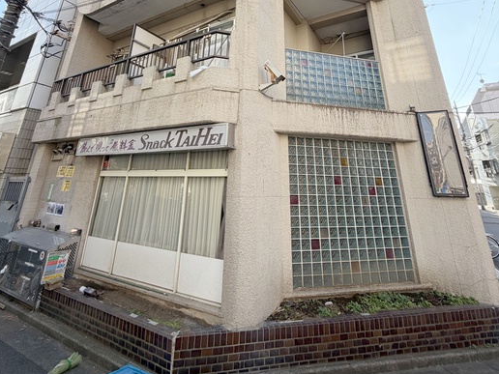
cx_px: 248
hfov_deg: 84.7
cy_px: 82
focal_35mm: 19
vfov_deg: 63.5
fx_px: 274
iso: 50
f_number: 2.2
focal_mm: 2.22
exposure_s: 1/388
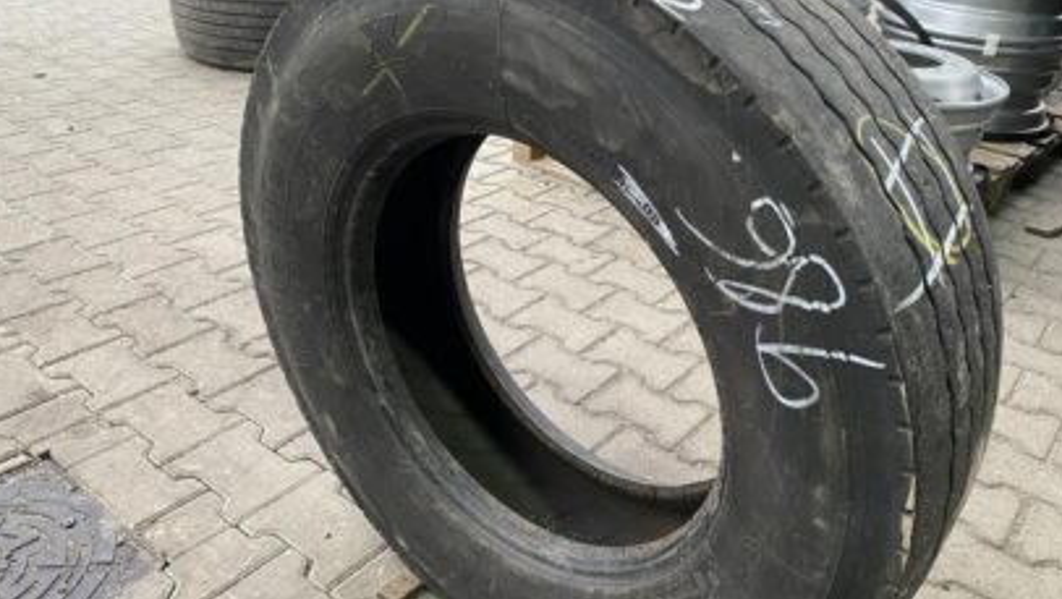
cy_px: 310
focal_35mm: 30
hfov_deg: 64.3
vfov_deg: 39.0
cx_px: 549
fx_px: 845
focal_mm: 4.25
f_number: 1.8
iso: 160
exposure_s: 1/50
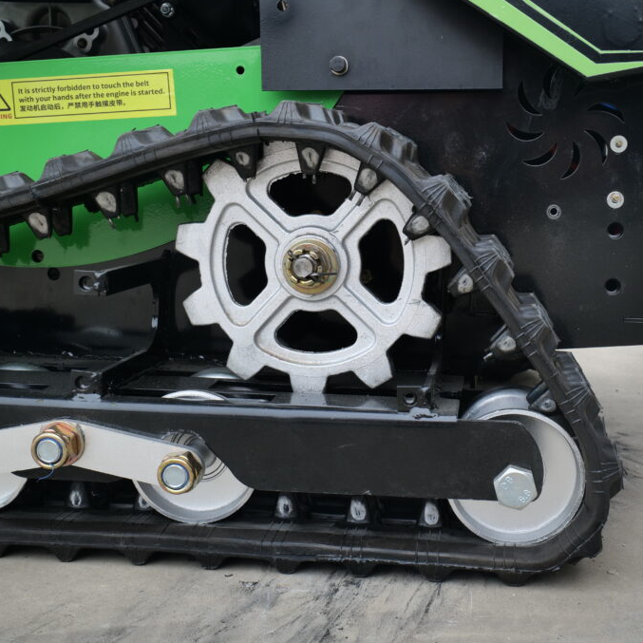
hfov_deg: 37.3
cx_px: 412
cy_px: 321
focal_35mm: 45
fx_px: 946
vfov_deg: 37.6
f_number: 11
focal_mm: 35
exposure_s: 1/60
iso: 320
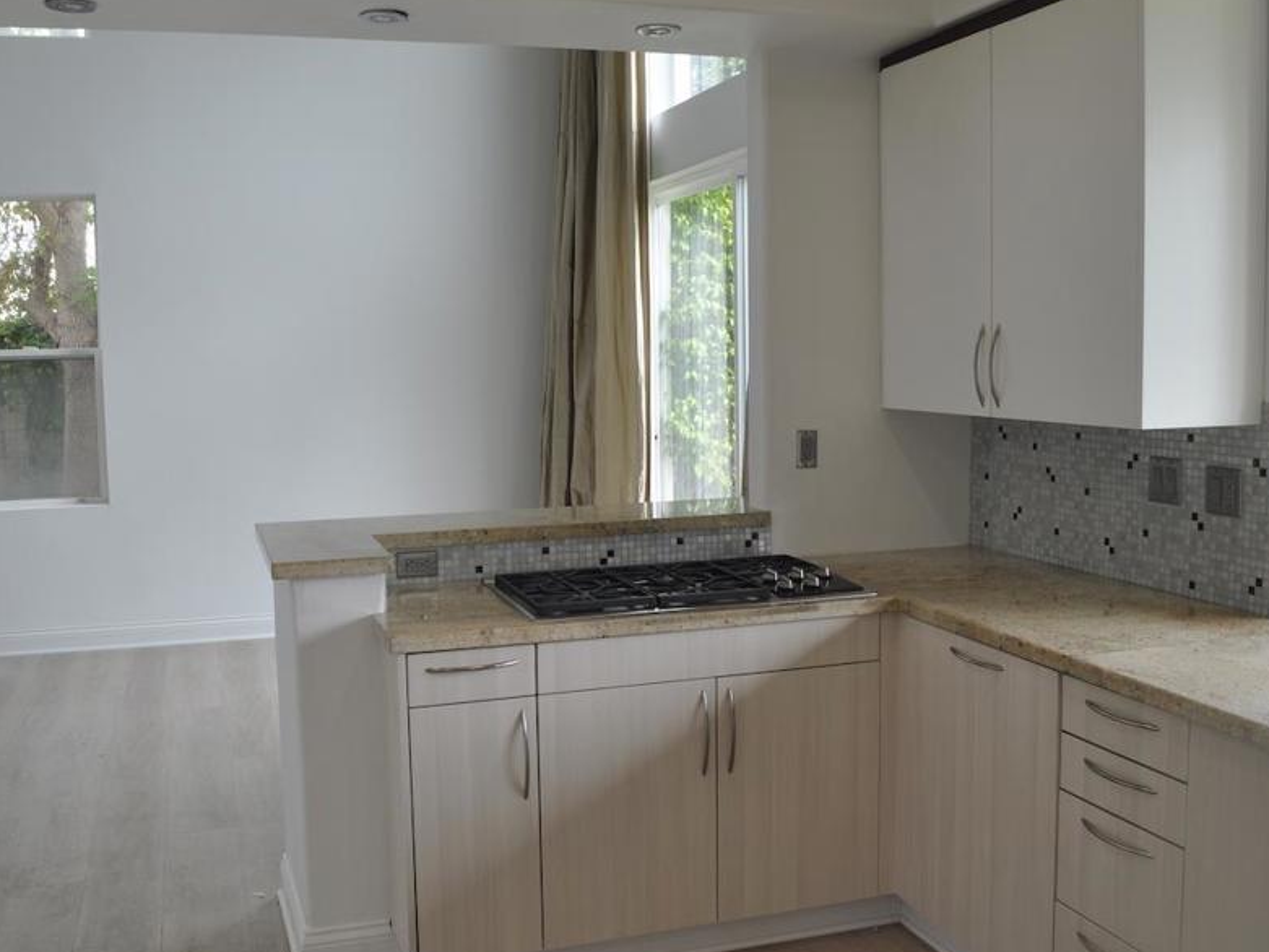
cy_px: 463
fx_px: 1247
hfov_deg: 53.9
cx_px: 591
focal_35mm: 34
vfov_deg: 41.8
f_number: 7.1
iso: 200
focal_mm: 18
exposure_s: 1/50
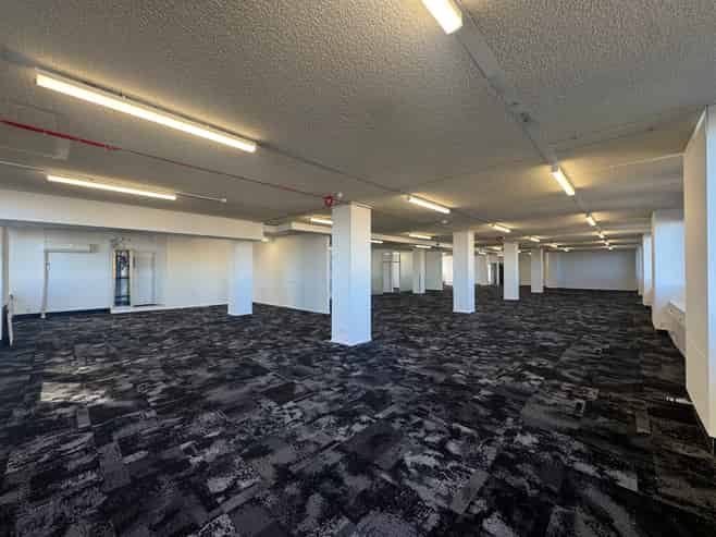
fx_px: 289
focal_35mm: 14
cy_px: 268
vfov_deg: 85.6
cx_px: 358
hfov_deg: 102.1
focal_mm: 2.22
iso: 50
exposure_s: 1/100
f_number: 2.2
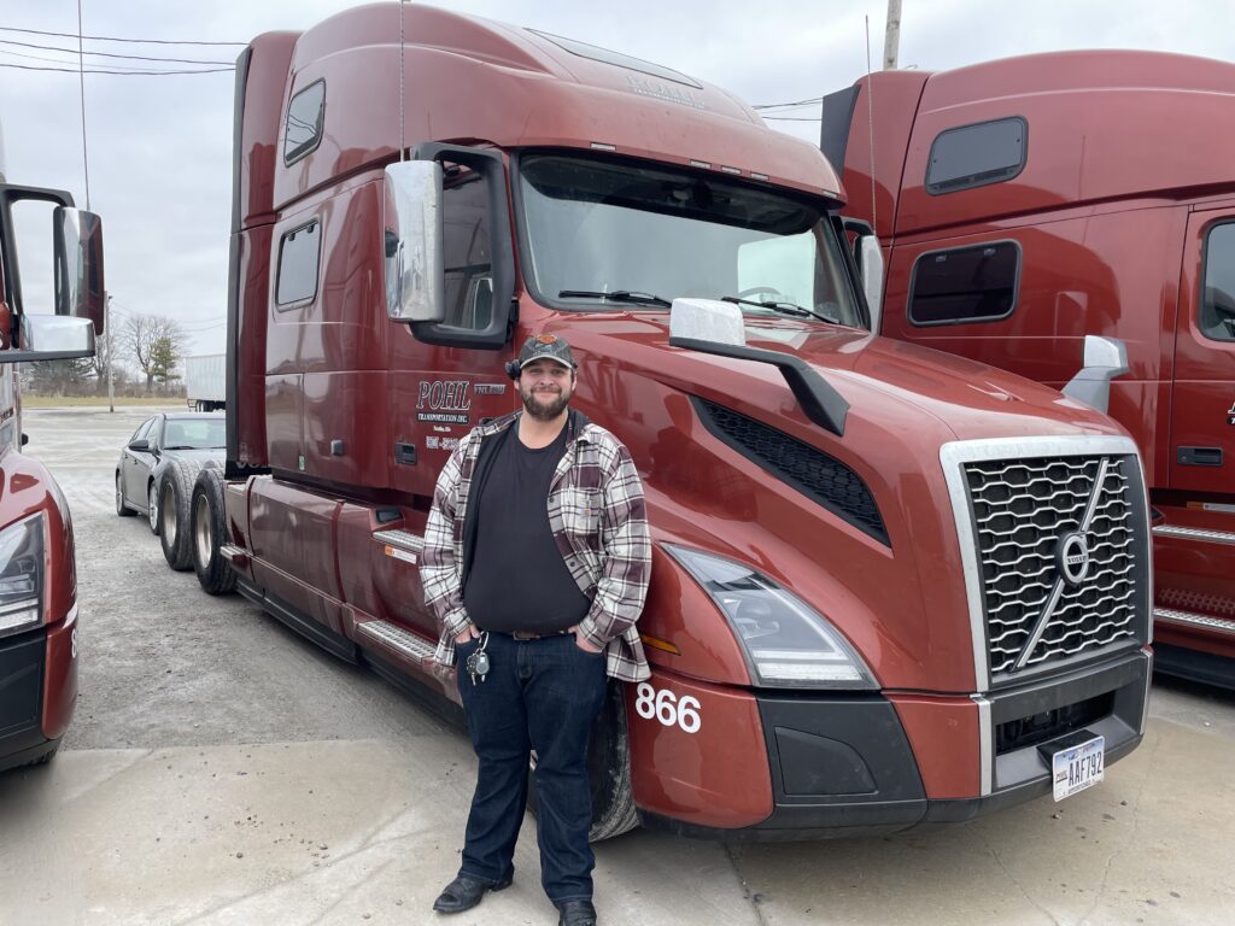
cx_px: 618
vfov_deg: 53.1
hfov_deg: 67.3
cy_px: 463
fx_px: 928
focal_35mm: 26
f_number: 1.6
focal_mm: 4.2
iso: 32
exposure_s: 1/612
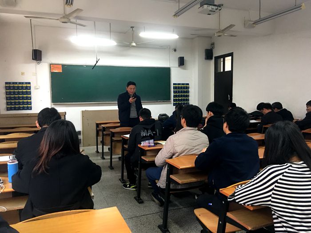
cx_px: 156
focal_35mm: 29
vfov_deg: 48.2
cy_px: 116
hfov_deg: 61.7
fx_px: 261
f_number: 2.2
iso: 100
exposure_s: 1/17
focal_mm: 4.15
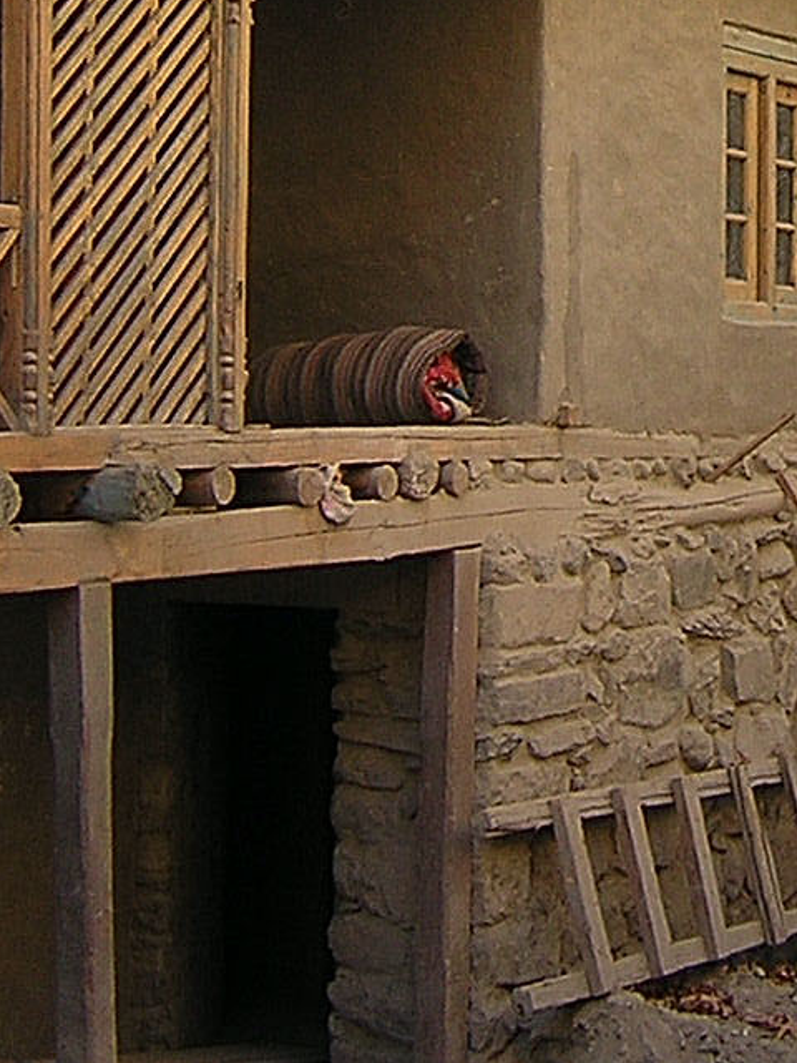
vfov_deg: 20.9
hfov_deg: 16.0
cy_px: -37
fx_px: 2763
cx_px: 863
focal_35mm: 90
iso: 100
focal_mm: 4.7
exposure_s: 1/98.4
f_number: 2.6
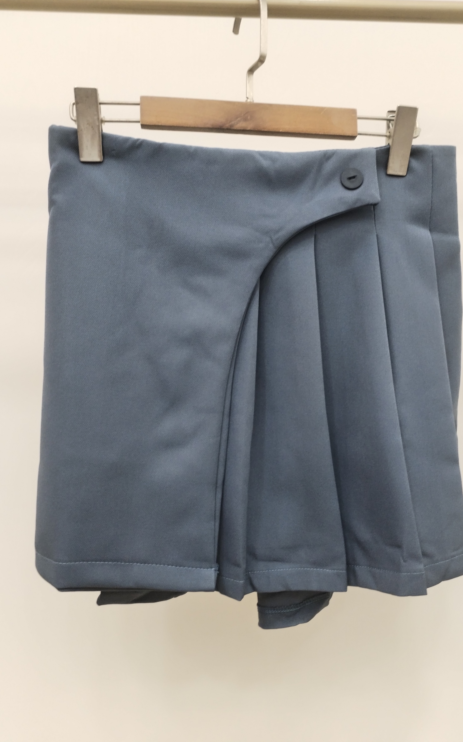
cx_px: 252
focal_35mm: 31
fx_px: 626
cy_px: 373
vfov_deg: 61.2
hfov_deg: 40.6
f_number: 1.8
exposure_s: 1/60
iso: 215
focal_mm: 4.75
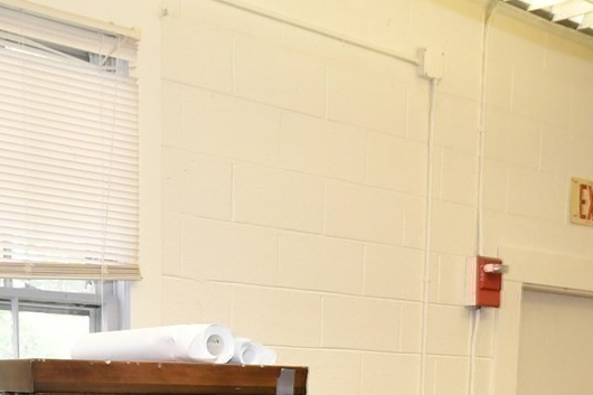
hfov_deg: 34.5
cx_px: 319
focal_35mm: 58
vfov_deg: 20.9
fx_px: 955
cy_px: 535
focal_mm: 10
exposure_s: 1/60
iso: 800
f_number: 5.6
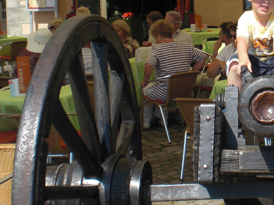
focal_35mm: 75
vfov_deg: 19.5
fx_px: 594
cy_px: 49
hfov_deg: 25.0
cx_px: 260
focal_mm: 6.3
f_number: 5.6
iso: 64
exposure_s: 1/320
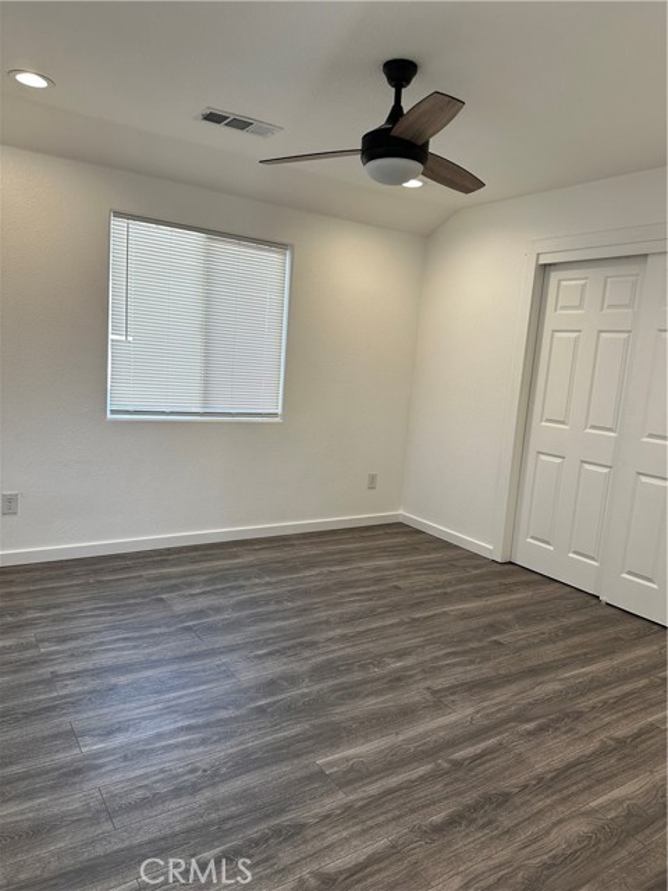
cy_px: 446
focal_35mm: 24
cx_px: 334
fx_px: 618
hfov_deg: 56.8
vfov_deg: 71.6
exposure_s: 1/120
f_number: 1.78
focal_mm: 6.86
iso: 80
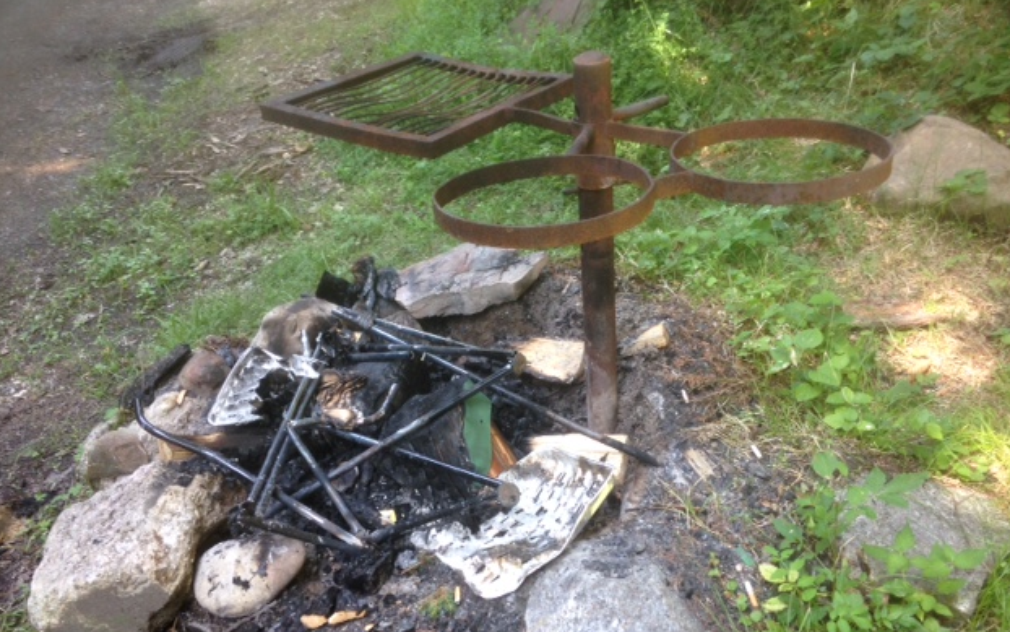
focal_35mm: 36
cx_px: 513
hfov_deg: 54.0
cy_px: 377
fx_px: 991
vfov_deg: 35.2
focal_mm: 4.12
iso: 50
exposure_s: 1/40
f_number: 2.4
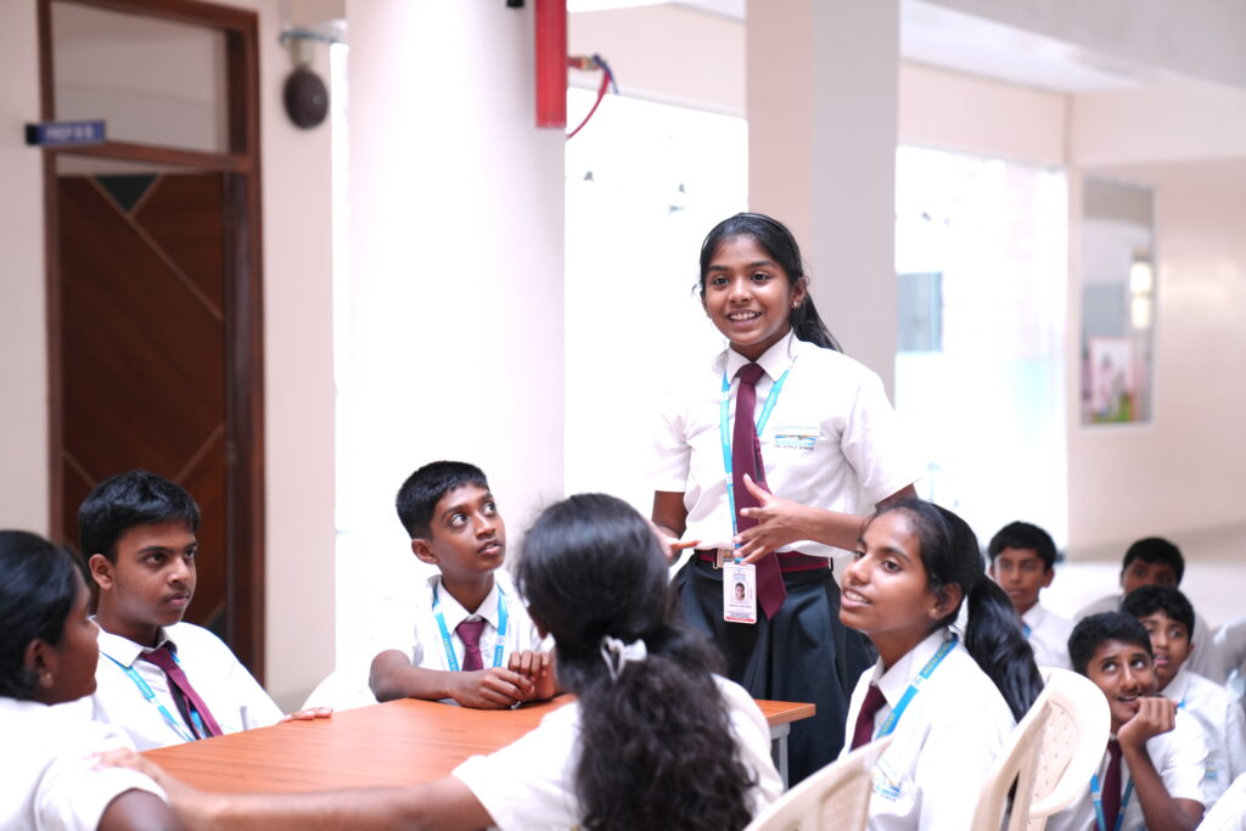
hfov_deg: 28.8
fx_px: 2423
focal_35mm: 70
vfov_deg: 19.5
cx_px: 623
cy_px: 416
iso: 250
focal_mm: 70
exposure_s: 1/125
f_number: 2.8
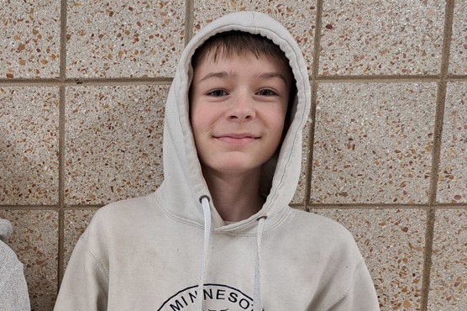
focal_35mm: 46
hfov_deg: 39.7
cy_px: 318
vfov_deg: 27.4
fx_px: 596
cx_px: 48
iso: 160
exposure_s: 1/60
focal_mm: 5.23
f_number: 1.8
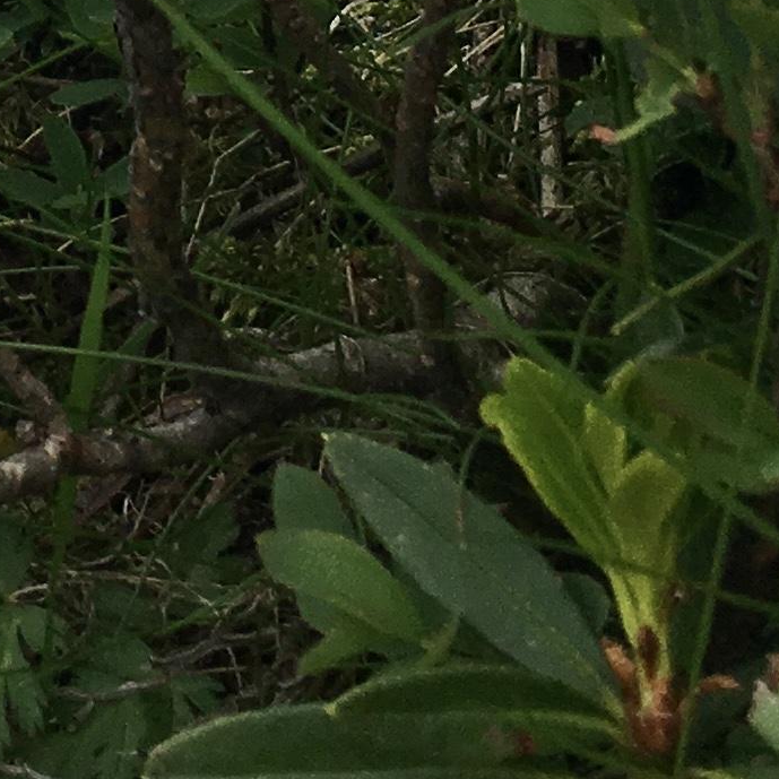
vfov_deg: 10.8
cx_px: -625
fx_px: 3819
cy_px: -695
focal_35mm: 150
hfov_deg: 10.9
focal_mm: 4.15
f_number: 2.2
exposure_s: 1/999
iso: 25
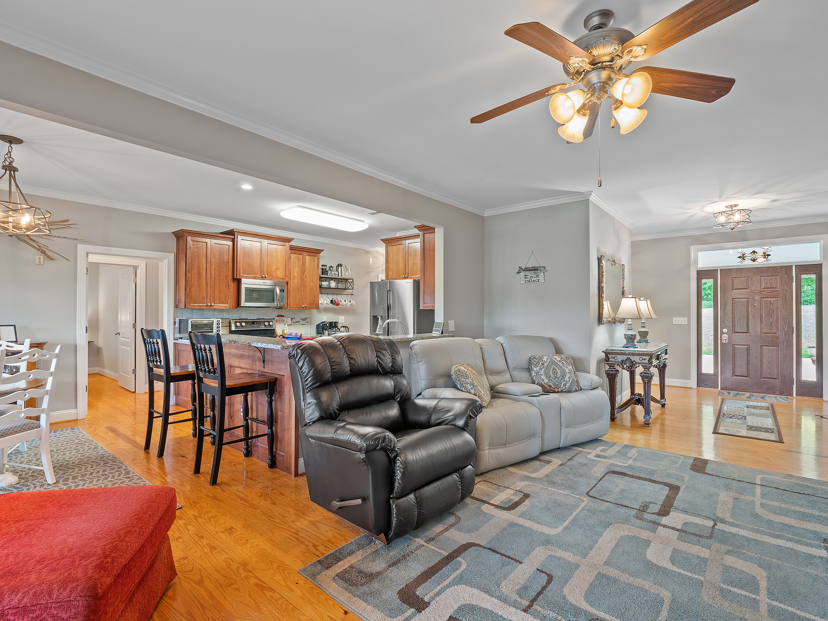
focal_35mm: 16
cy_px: 310
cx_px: 414
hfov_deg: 94.5
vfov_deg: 78.1
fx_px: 383
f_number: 5.6
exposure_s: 1/2
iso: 400
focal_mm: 8
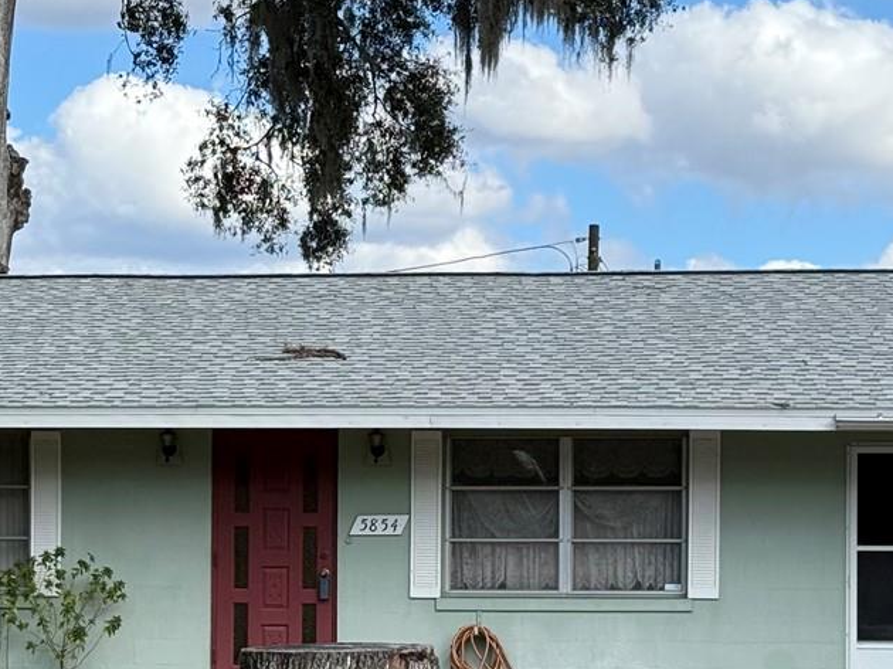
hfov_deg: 16.2
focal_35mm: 122
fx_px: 3146
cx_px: 428
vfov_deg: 12.1
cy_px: 592
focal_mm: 6.76
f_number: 1.78
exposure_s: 1/2976
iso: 80
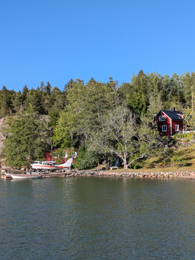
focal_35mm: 56
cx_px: 102
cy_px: 143
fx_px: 420
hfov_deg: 26.1
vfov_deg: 34.3
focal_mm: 5.43
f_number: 1.89
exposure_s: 1/1395
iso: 43
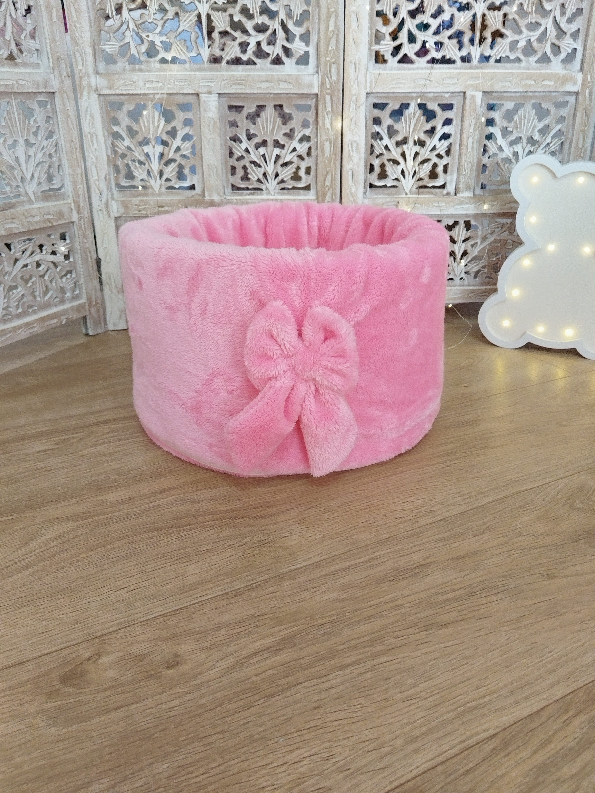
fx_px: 596
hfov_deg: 53.1
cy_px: 396
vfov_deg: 67.3
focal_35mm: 26
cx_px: 298
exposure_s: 1/100
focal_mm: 4.95
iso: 1226
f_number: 1.9
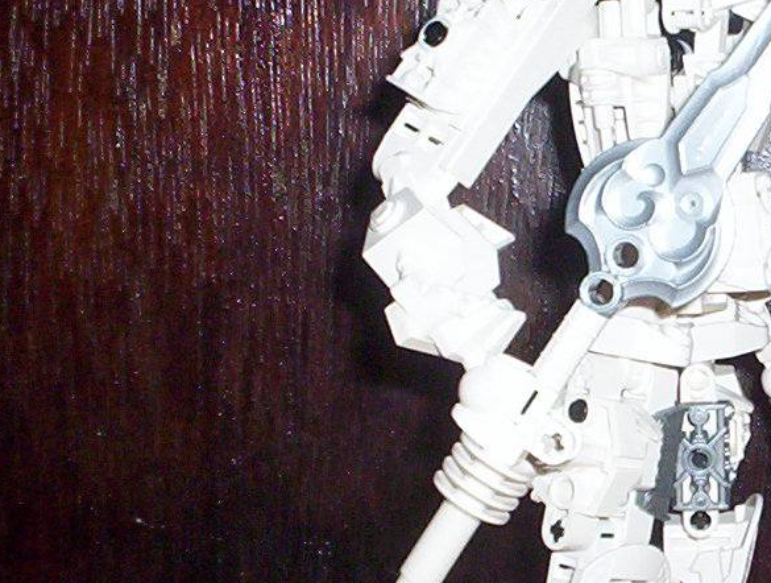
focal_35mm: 106
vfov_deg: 14.0
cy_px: 371
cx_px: 807
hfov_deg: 18.0
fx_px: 2367
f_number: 4.5
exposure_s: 1/60
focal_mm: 4.99
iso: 140
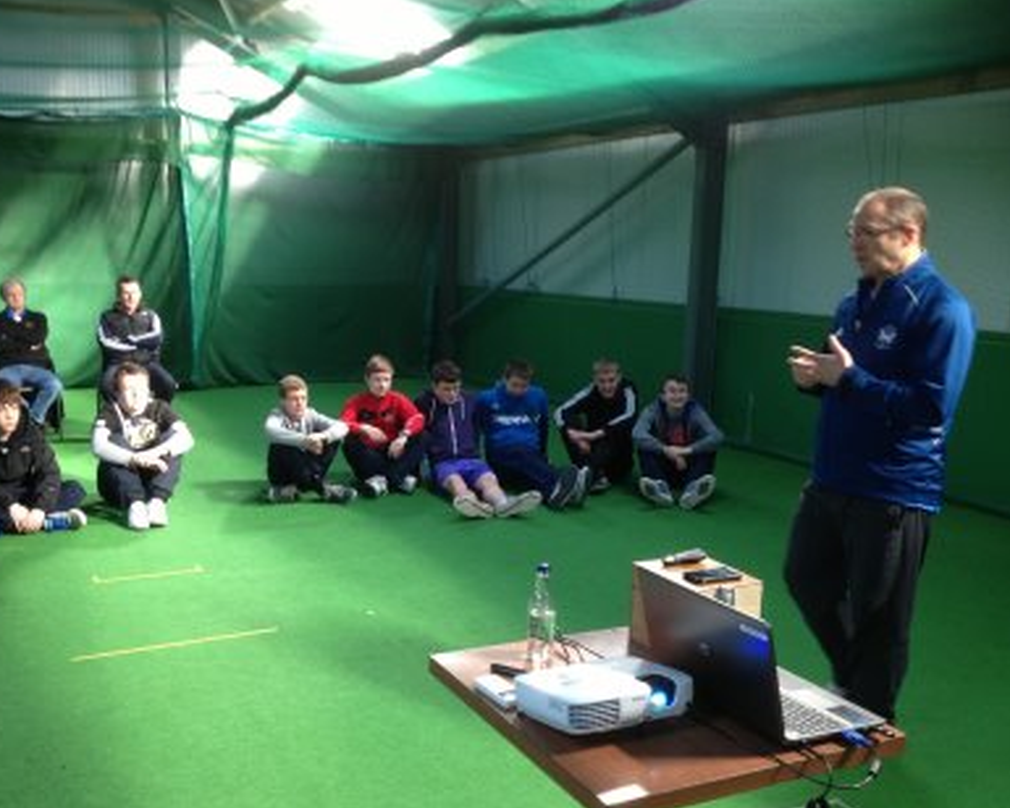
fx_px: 1196
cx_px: 425
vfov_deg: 37.3
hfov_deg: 45.6
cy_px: 435
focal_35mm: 40
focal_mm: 4.28
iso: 100
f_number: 2.4
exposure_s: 1/20
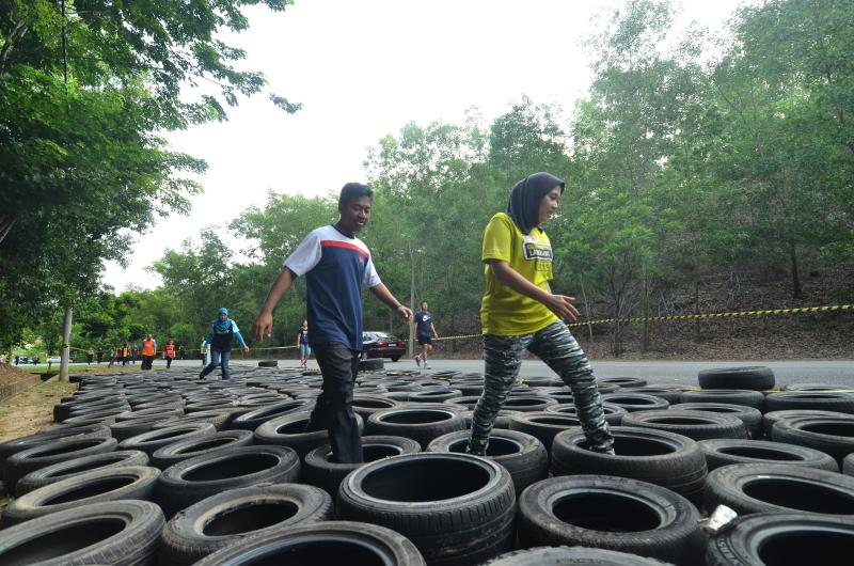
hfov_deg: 95.1
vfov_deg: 71.8
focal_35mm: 16
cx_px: 427
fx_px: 391
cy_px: 283
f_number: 5.6
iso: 800
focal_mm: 11
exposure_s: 1/320
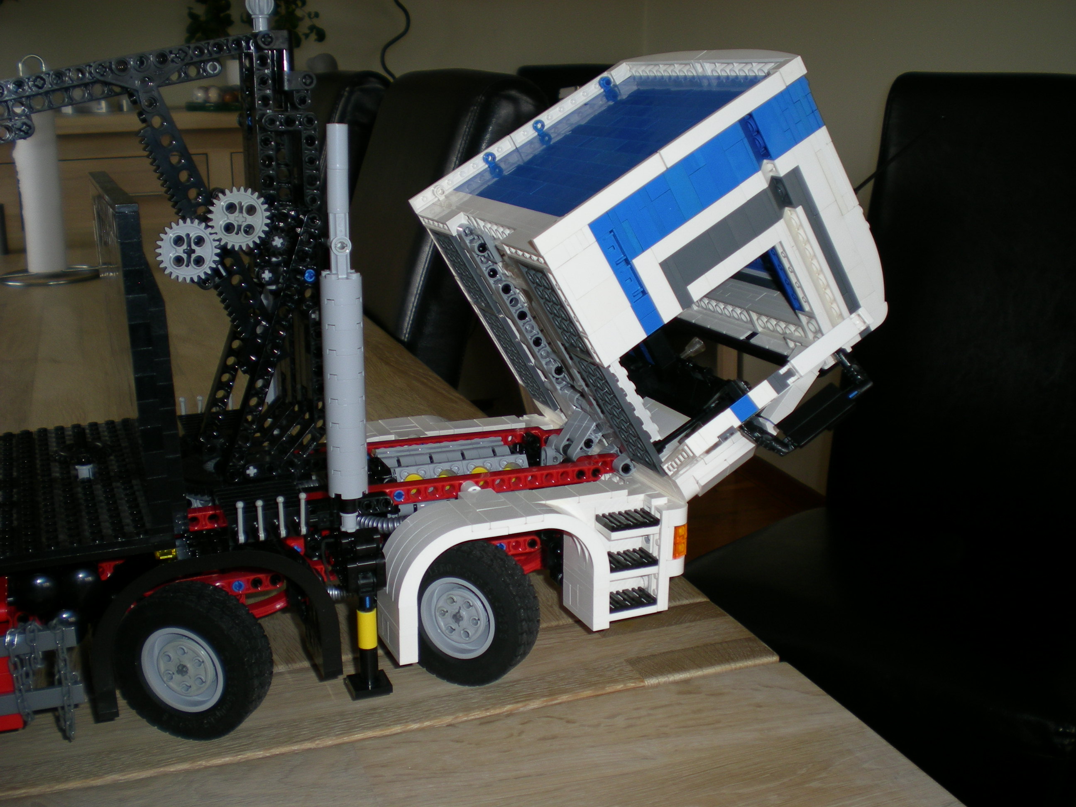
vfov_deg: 37.7
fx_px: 1181
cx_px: 538
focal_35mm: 38
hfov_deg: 49.0
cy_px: 404
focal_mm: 6.3
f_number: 3.1
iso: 50
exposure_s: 1/30
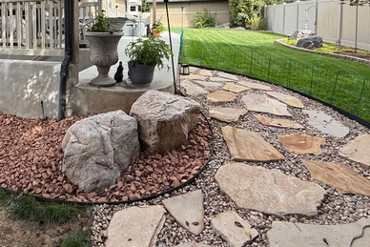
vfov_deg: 48.7
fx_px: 247
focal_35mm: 24
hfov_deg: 70.2
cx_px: 106
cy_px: 34
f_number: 2.2
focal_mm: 2.22
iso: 64
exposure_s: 1/607
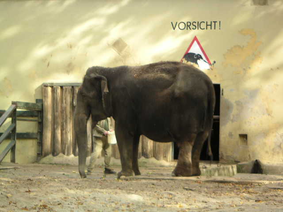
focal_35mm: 111
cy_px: 106
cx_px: 142
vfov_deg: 13.3
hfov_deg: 17.7
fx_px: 907
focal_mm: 14.4
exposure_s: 1/125
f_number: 3.7
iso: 64
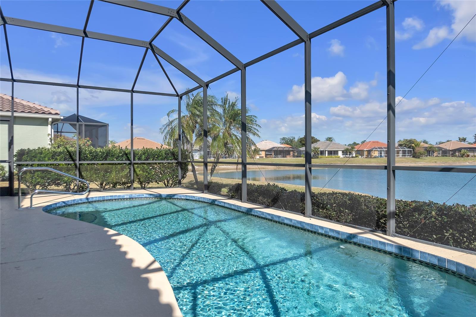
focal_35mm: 24
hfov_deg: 73.8
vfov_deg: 53.1
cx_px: 238
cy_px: 158
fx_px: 317
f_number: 3.5
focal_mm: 16
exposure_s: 1/5000
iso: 400
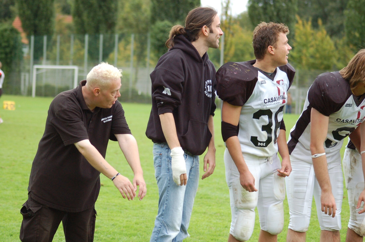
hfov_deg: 14.4
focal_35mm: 142
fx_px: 1442
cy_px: 121
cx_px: 182
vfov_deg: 9.6
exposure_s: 1/320
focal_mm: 95
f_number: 4.2
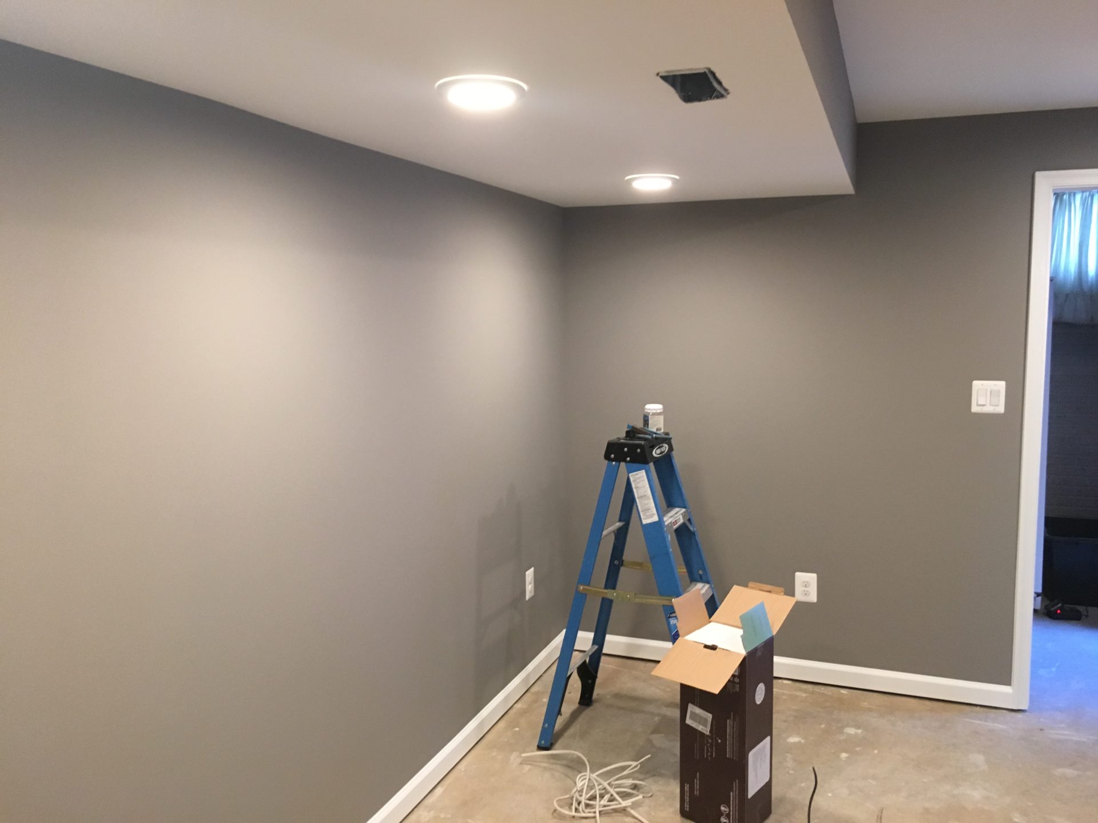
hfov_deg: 61.7
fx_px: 920
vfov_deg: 48.2
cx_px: 549
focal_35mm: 29
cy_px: 412
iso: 125
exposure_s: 1/30
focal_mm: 4.15
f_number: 2.2
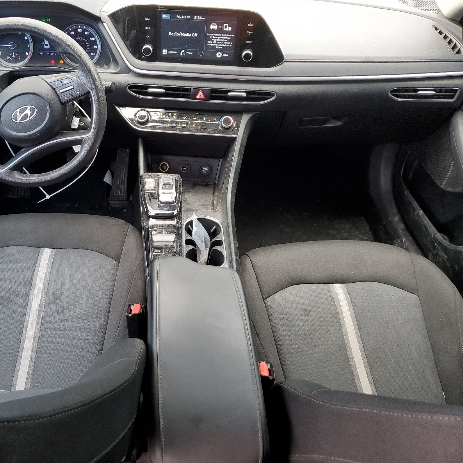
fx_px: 469
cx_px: 170
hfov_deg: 51.9
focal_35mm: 31
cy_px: 229
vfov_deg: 52.5
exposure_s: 1/100
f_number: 1.5
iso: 90
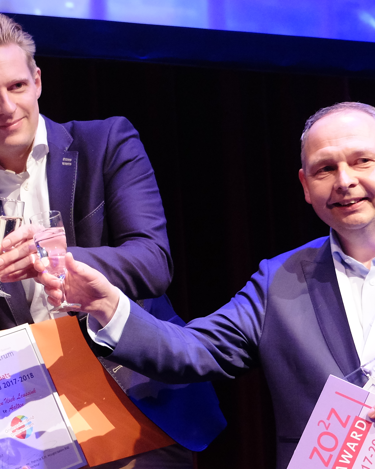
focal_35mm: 79
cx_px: 37
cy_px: 294
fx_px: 1096
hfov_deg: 19.1
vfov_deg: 24.1
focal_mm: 22.3
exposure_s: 1/85
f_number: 3.2
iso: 2500
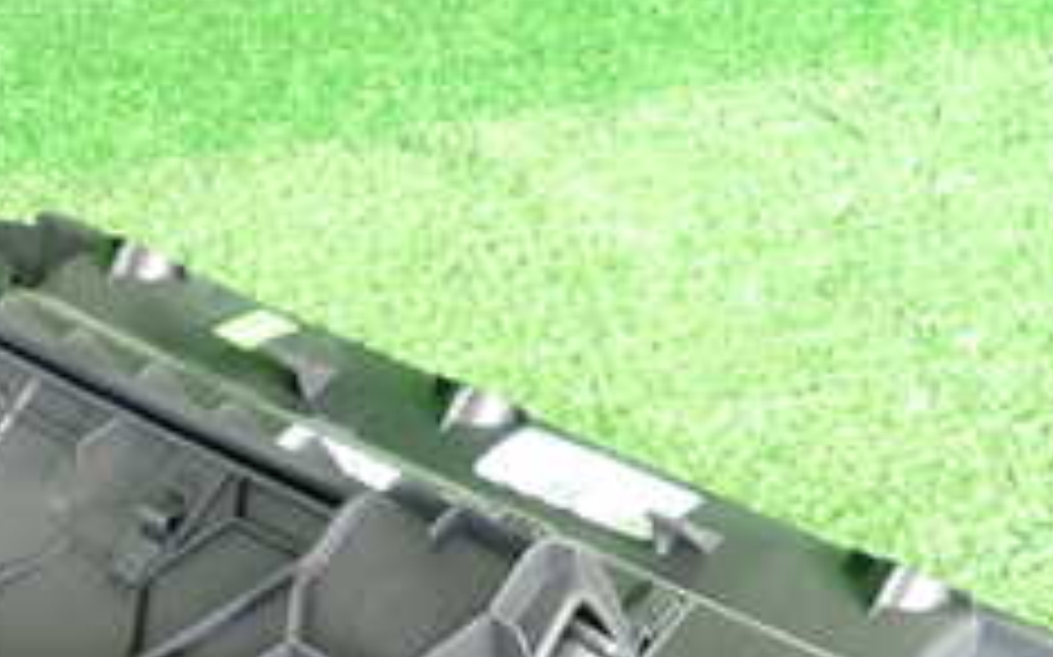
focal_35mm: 68
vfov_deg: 17.4
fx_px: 1951
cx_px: 166
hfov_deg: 29.3
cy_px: 954
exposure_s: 1/50
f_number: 2
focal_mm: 4.5
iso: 200
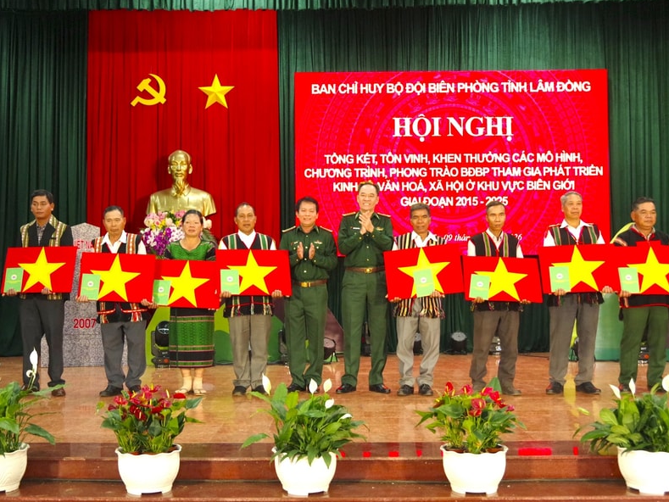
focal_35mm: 34
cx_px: 299
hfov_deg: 53.8
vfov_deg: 41.8
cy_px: 252
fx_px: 657
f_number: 5
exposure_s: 1/100
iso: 3200
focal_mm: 21
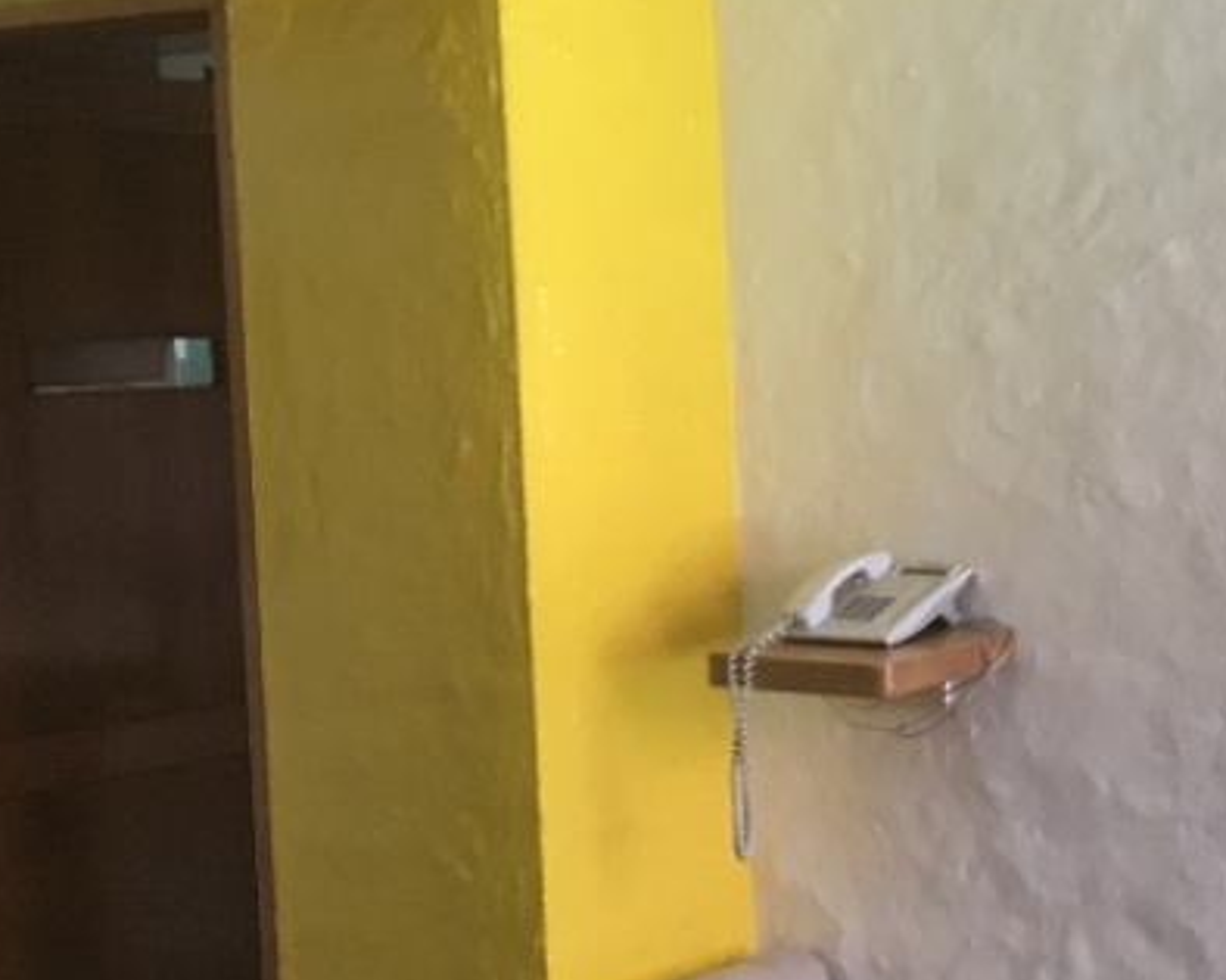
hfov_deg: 24.0
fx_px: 2684
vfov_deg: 20.7
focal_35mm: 74
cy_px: 507
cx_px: 1360
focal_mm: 3.99
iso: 50
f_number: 1.8
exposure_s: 1/15
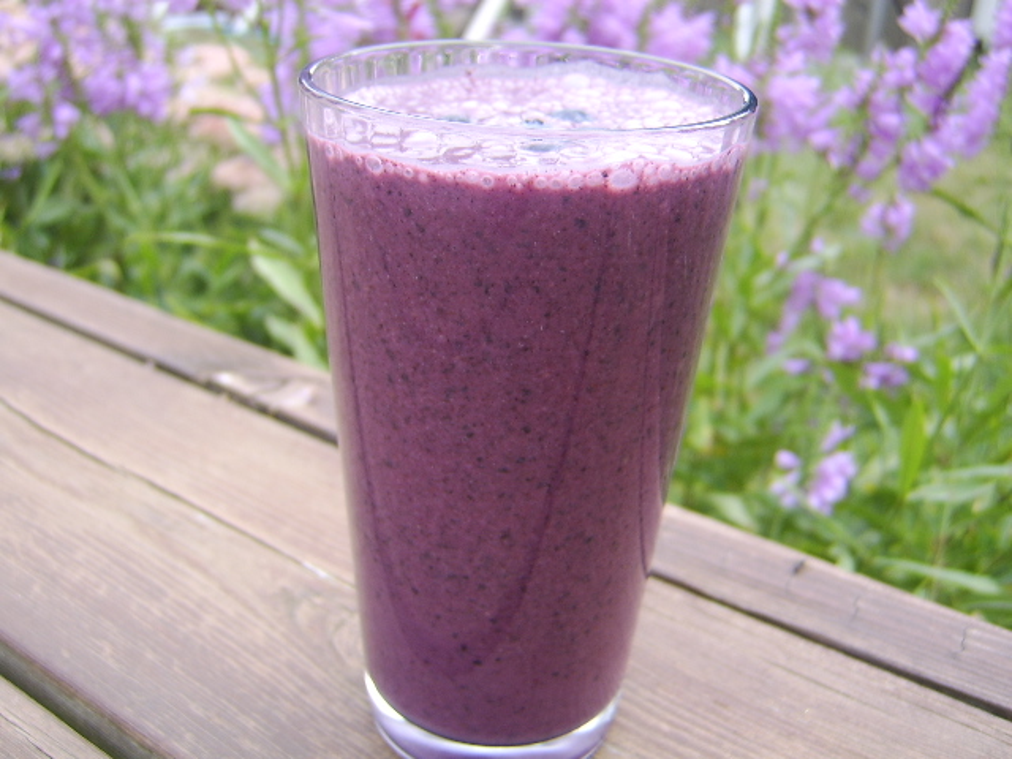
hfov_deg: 58.4
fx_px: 906
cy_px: 380
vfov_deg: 45.4
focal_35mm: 31
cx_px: 506
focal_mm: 8.13
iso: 71
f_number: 2.7
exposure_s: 1/125
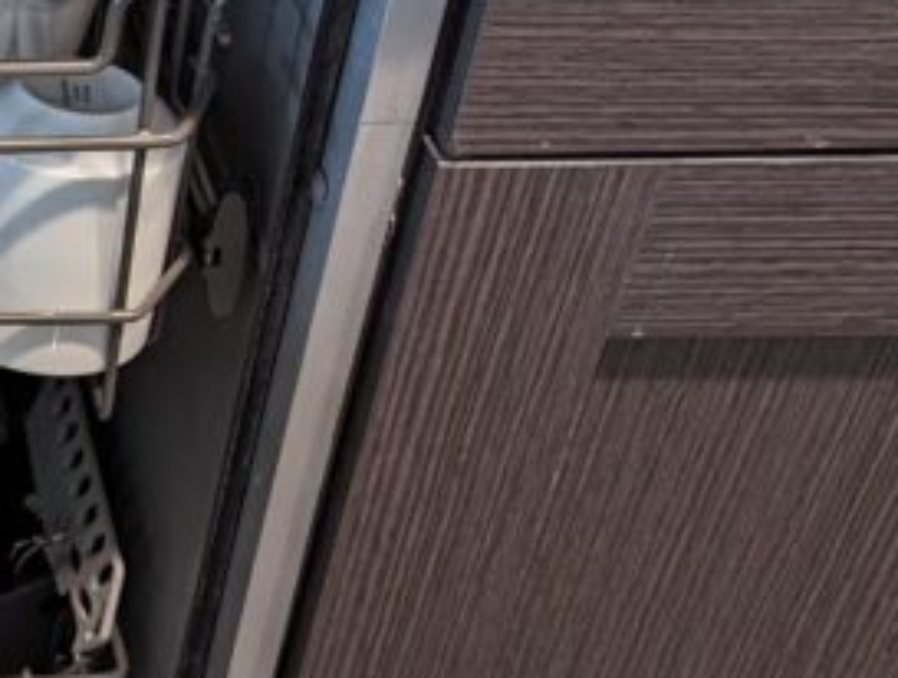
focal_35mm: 90
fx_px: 2340
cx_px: -395
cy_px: 311
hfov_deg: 19.3
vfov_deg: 16.5
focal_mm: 6.81
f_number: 1.85
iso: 383
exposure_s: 1/120
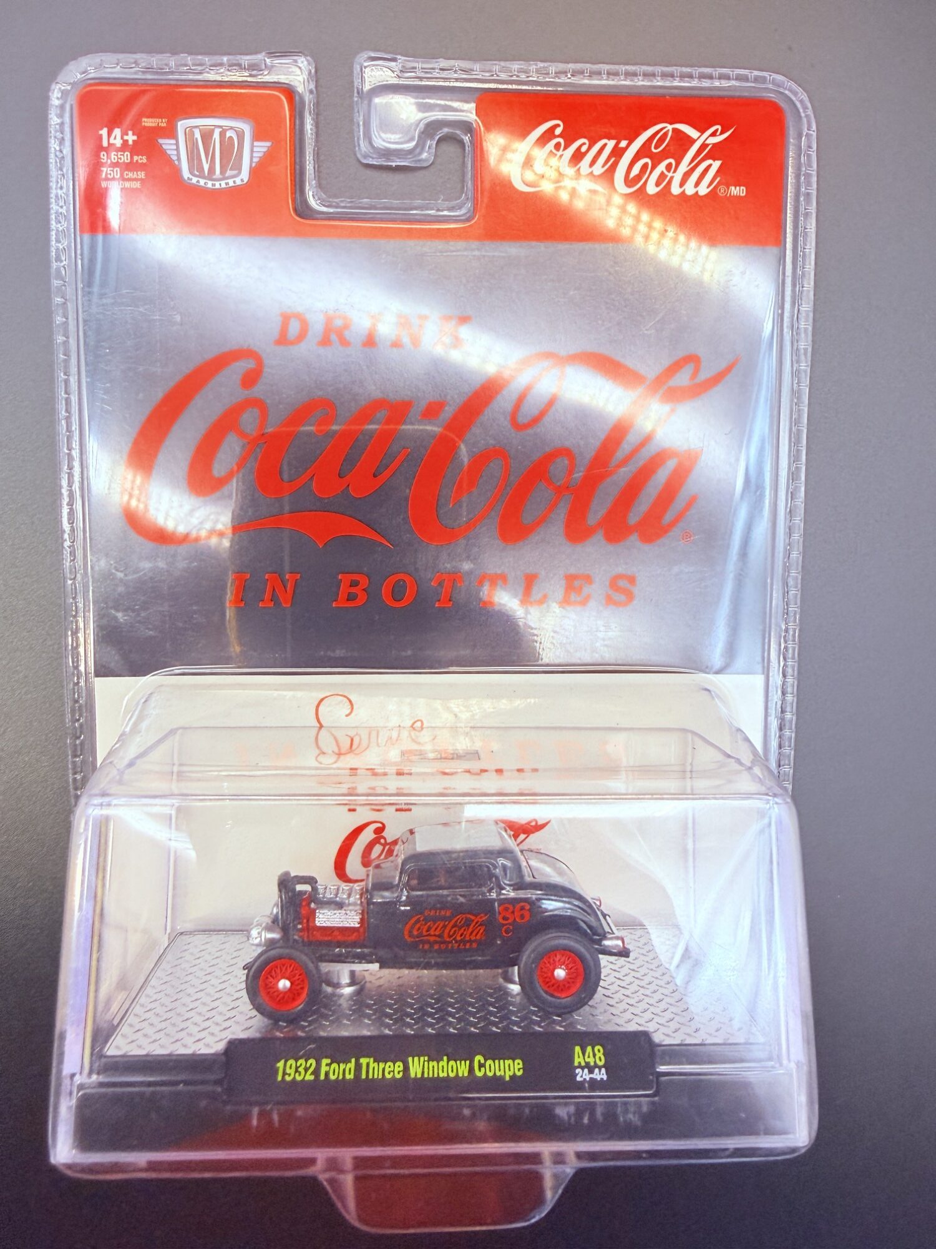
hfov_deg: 53.1
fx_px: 937
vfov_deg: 67.3
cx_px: 468
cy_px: 624
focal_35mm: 26
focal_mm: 2.22
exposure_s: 1/99
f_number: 2.2
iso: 125
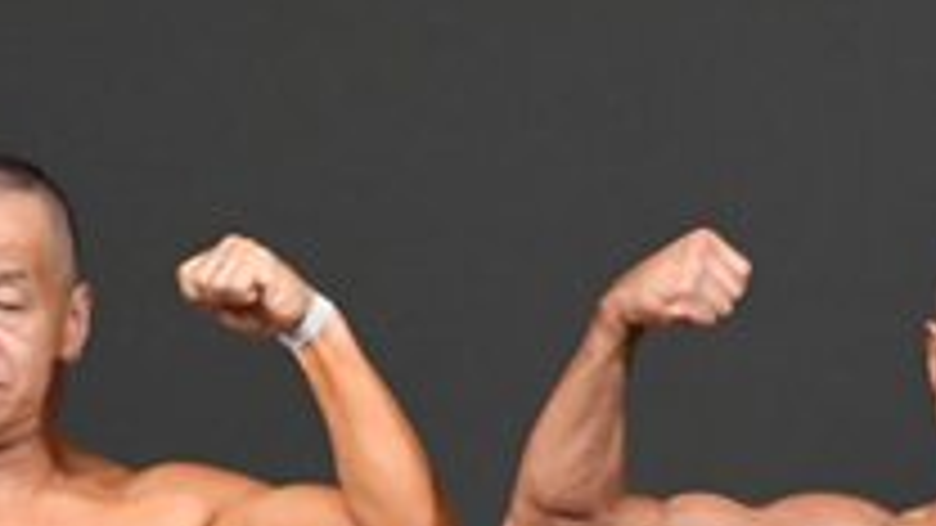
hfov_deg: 1.6
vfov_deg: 0.9
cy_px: 1110
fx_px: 33481
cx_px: 1343
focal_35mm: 1349
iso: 4000
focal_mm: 230
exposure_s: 1/400
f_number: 5.6
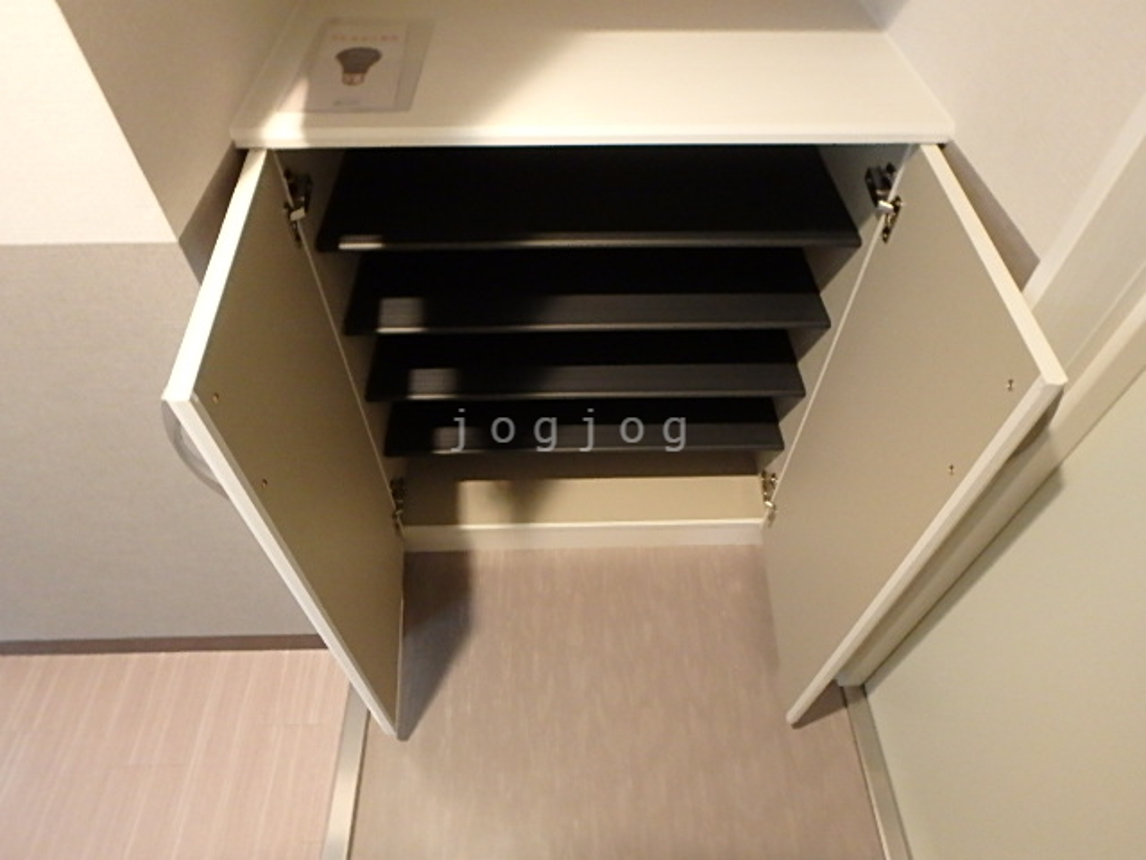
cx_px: 573
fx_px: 695
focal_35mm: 21
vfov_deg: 63.4
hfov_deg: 79.0
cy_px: 430
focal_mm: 3.7
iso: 800
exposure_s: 1/20
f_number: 3.5
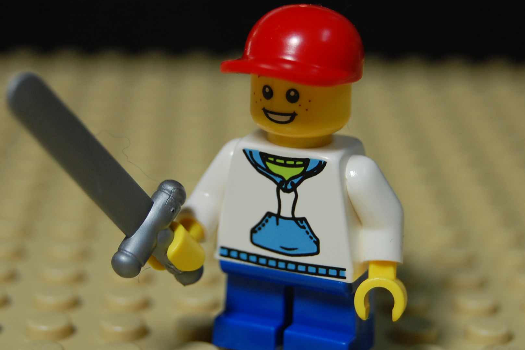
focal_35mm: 115
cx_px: 283
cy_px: 152
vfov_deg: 11.9
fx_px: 1673
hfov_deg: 17.8
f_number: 5.6
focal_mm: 55
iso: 400
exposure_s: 1/80
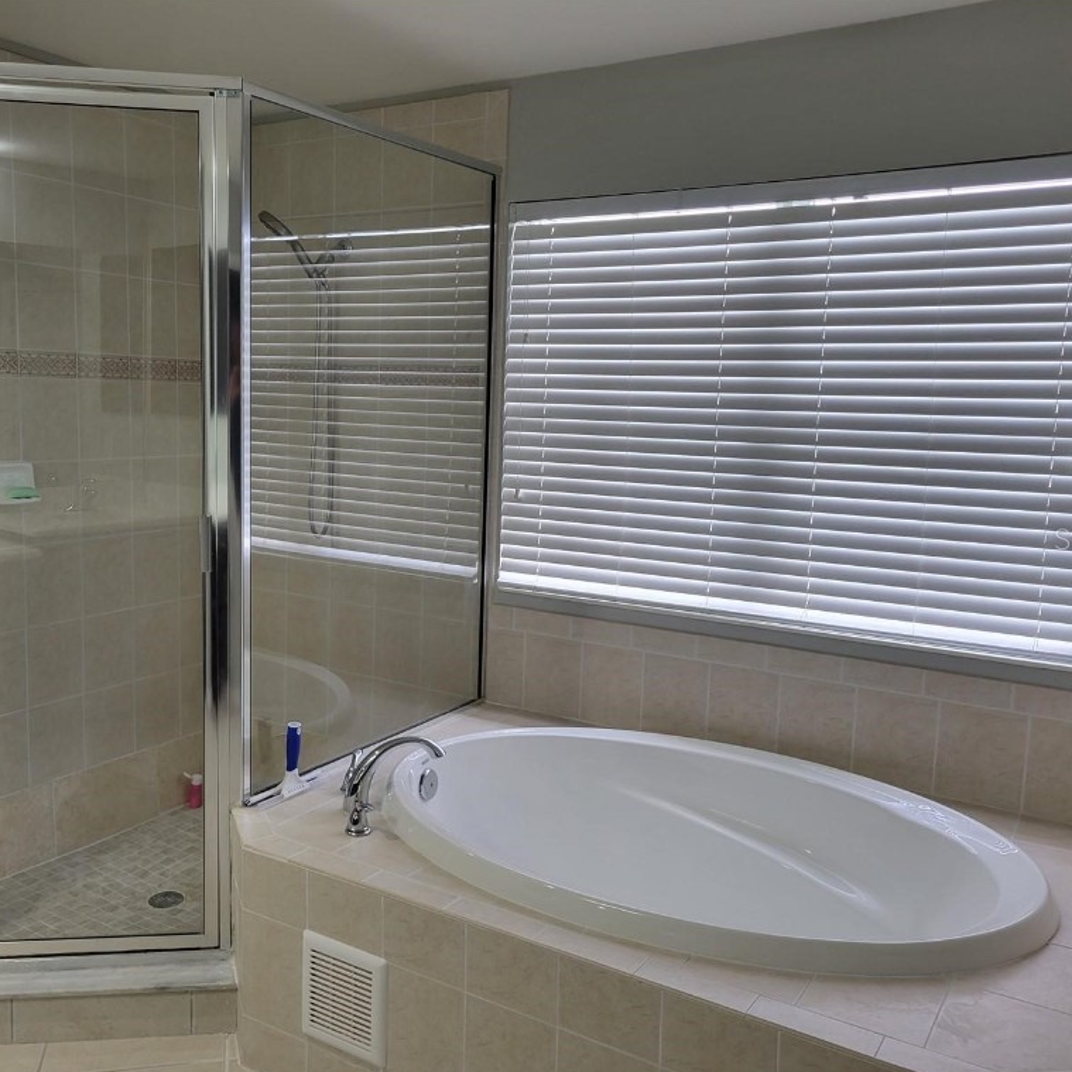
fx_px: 1086
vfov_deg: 52.5
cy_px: 538
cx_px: 465
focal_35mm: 31
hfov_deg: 52.4
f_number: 1.8
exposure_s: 1/120
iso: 80
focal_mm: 5.4
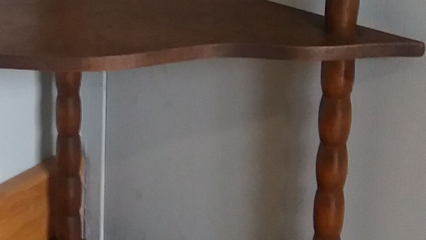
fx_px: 1220
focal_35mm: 108
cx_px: 103
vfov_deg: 11.1
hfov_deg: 19.7
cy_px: -9
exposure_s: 1/17
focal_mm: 3.7
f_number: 1.9
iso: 200
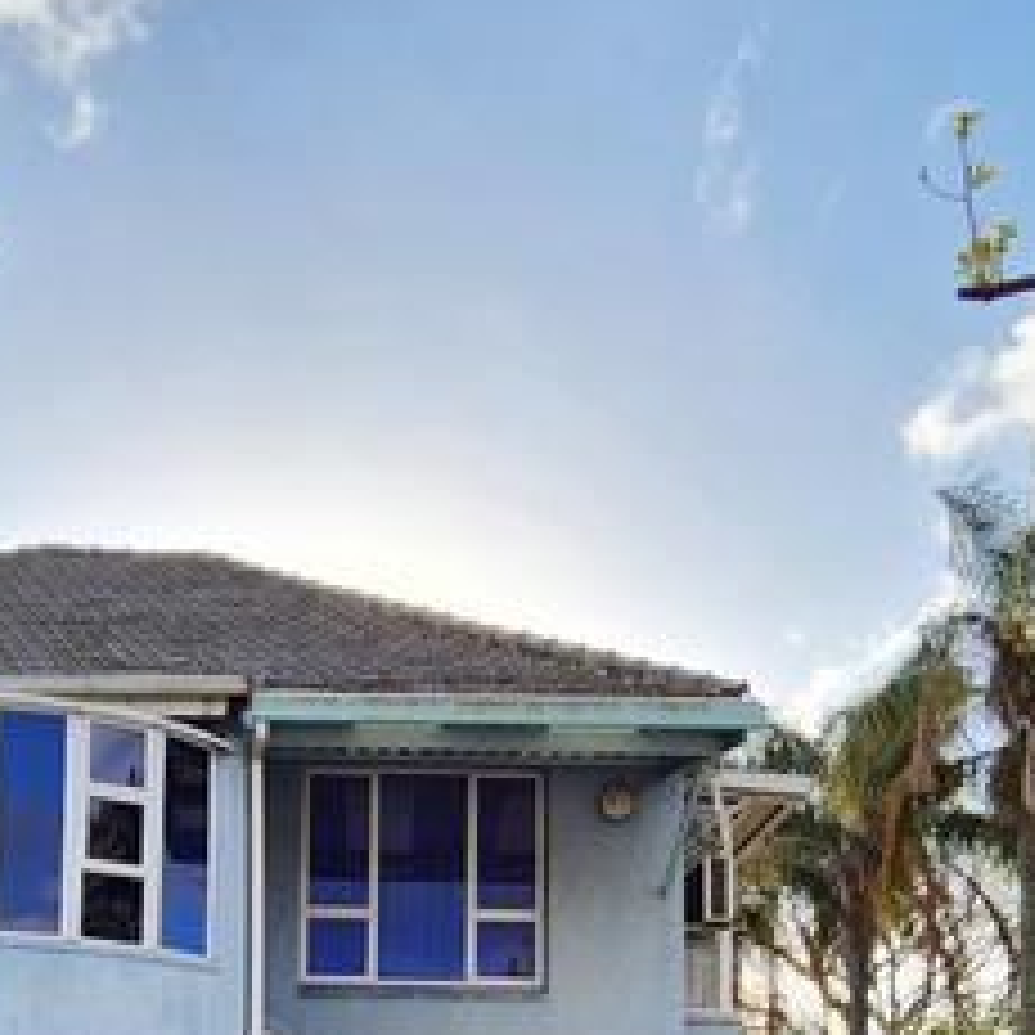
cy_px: 1156
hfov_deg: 41.5
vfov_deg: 35.4
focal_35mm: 40
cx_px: 378
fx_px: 1353
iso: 50
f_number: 2.2
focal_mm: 2.2
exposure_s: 1/763
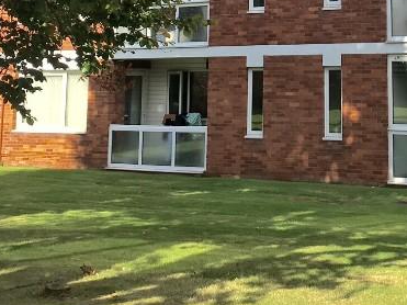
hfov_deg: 24.0
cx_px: 326
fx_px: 940
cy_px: -70
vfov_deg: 17.5
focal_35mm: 80
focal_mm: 4.15
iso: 25
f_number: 2.2
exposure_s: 1/1148
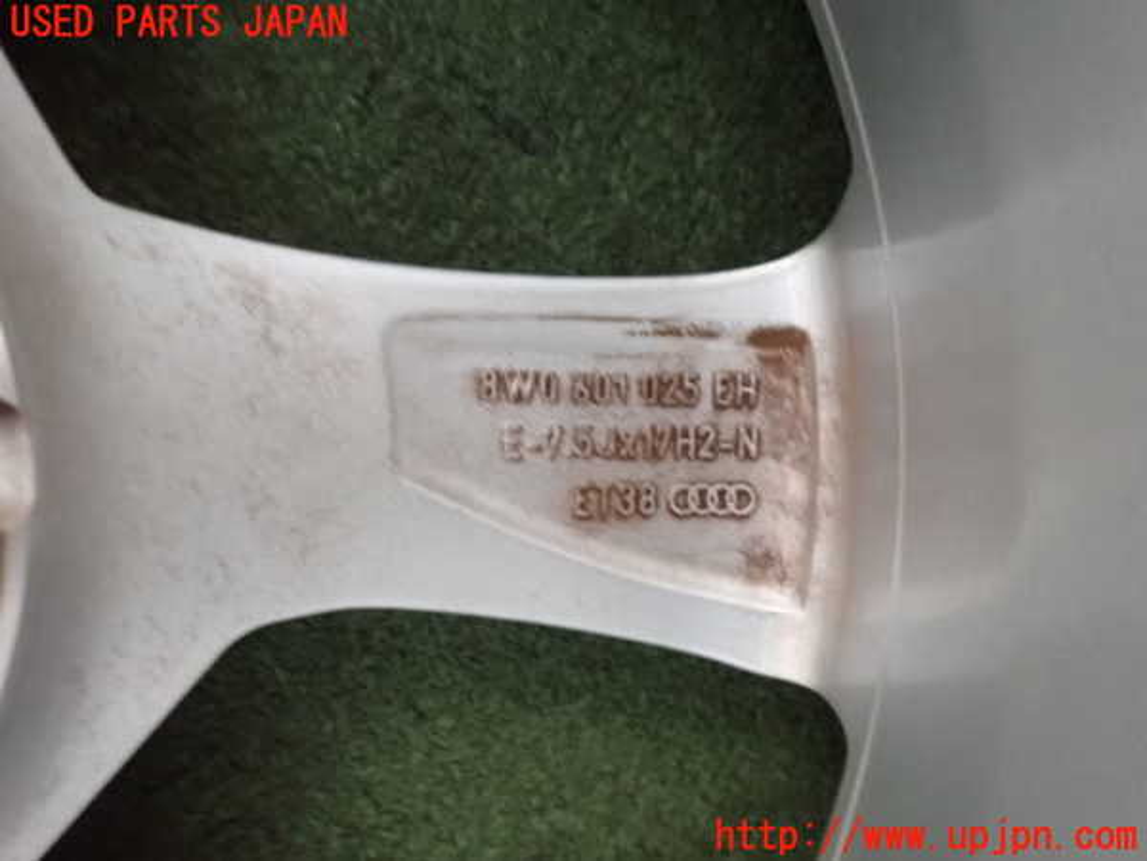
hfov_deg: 69.4
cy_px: 430
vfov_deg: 54.9
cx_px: 574
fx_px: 828
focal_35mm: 25
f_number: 2
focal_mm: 4.5
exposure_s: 1/8
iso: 1250
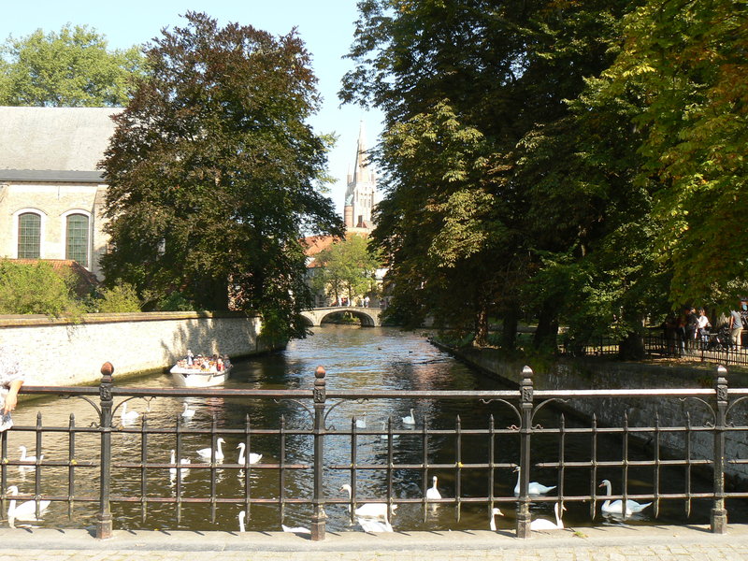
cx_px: 374
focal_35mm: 36
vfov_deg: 39.7
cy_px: 280
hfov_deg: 51.4
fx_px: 778
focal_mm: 6
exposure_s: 1/200
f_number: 5.6
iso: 80
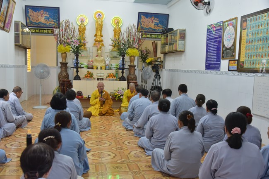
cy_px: 90
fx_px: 284
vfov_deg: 35.1
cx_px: 134
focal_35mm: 38
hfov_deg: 50.7
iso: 1600
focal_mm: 38
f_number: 5.6
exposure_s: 1/125
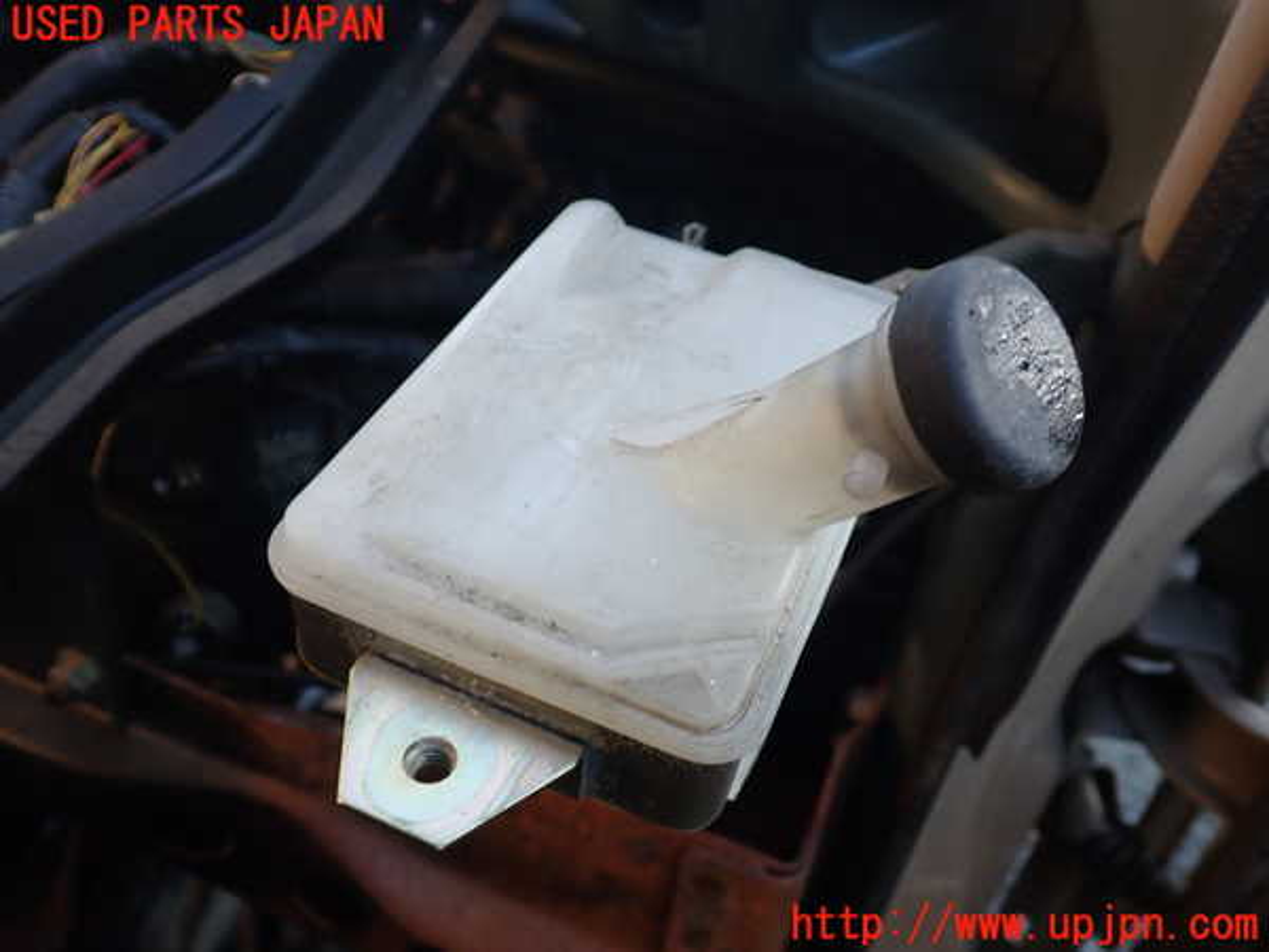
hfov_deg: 60.0
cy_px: 476
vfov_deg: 46.8
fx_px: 1100
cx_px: 634
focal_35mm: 30
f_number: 2.3
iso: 125
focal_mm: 5.4
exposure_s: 1/60
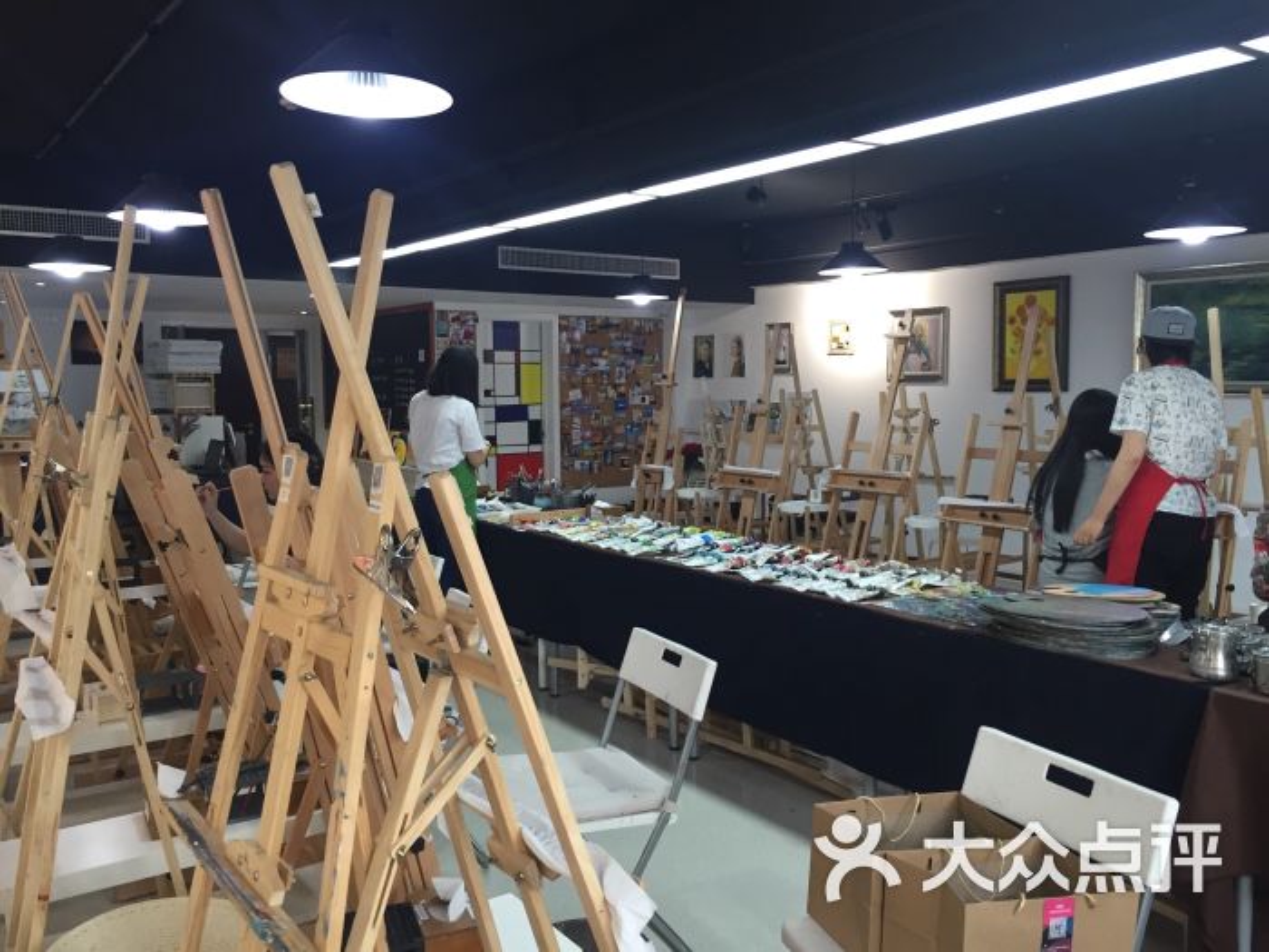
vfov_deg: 48.2
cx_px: 634
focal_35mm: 29
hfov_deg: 61.7
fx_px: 1063
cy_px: 476
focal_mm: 4.15
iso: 50
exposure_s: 1/33
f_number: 2.2
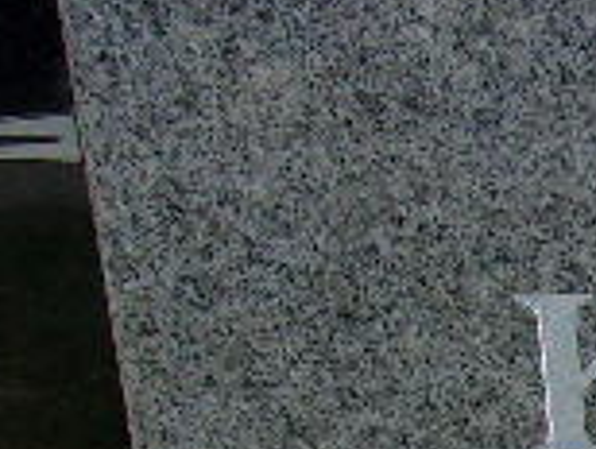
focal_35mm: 112
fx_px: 1931
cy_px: 503
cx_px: 1080
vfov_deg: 13.0
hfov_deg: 15.1
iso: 80
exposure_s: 1/70
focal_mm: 4.9
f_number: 10.4
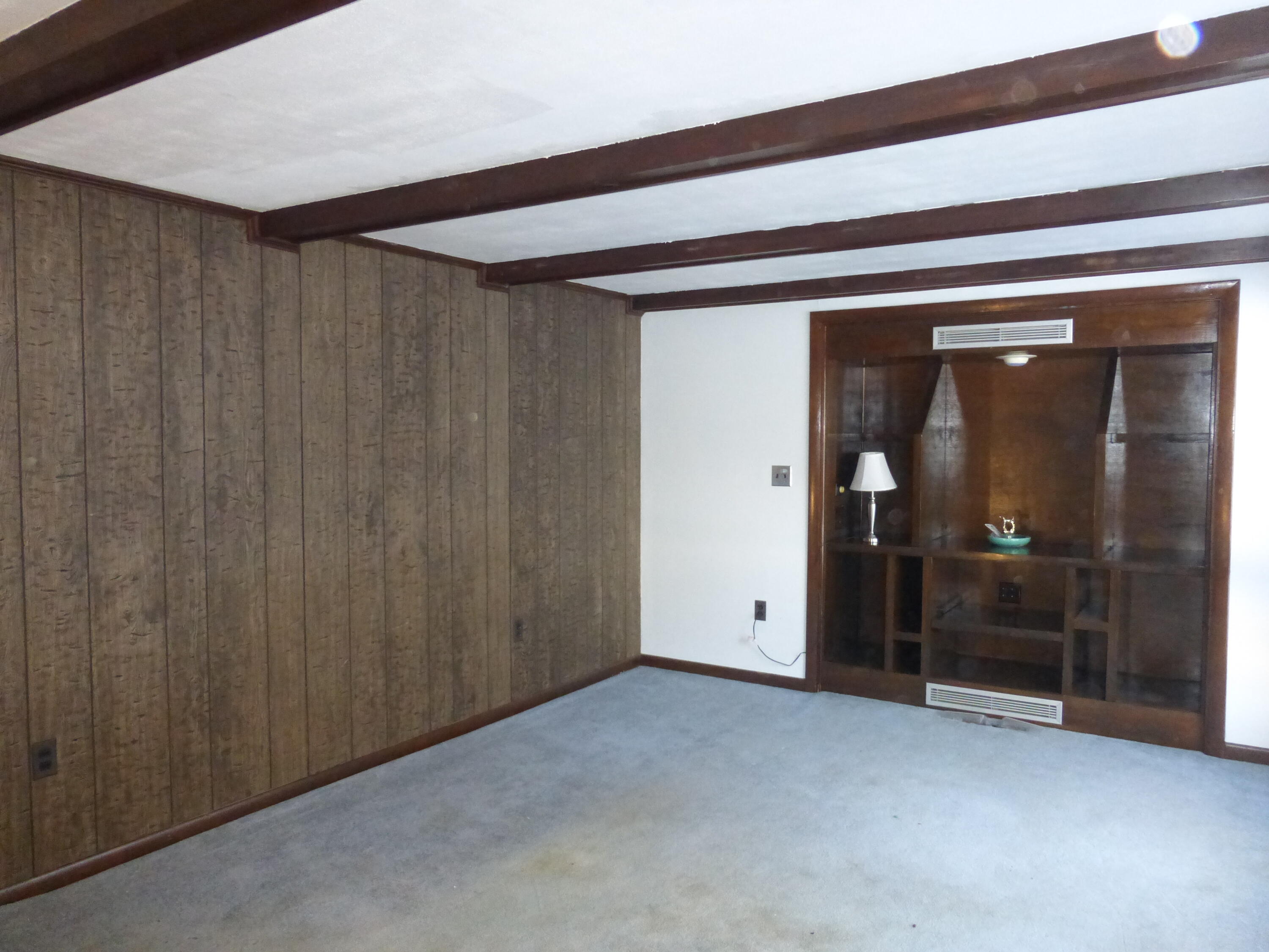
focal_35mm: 24
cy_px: 476
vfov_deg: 56.8
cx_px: 634
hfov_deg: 71.6
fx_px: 880
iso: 800
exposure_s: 1/60
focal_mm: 4.3
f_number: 3.3
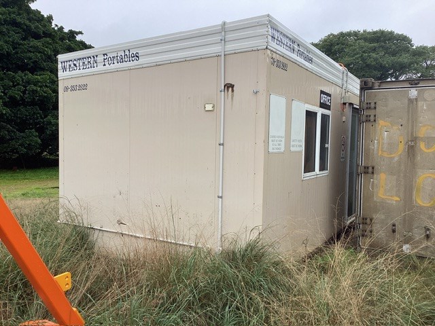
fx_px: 390
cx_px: 218
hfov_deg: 58.4
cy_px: 163
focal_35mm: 31
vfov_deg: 45.4
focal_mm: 3.3
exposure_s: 1/137
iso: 25
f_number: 2.4
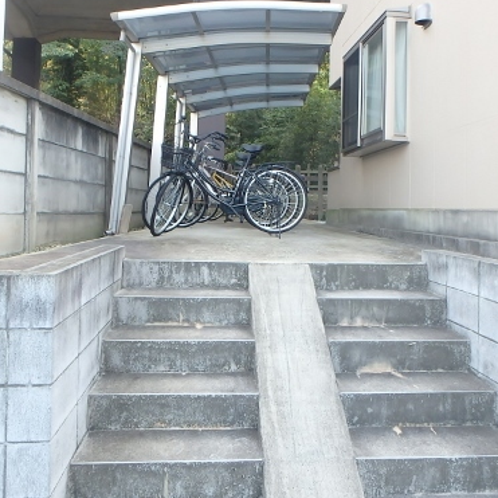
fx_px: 521
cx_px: 256
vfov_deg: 50.7
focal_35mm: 32
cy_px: 195
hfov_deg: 51.1
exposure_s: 1/80
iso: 125
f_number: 3.5
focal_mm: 3.7
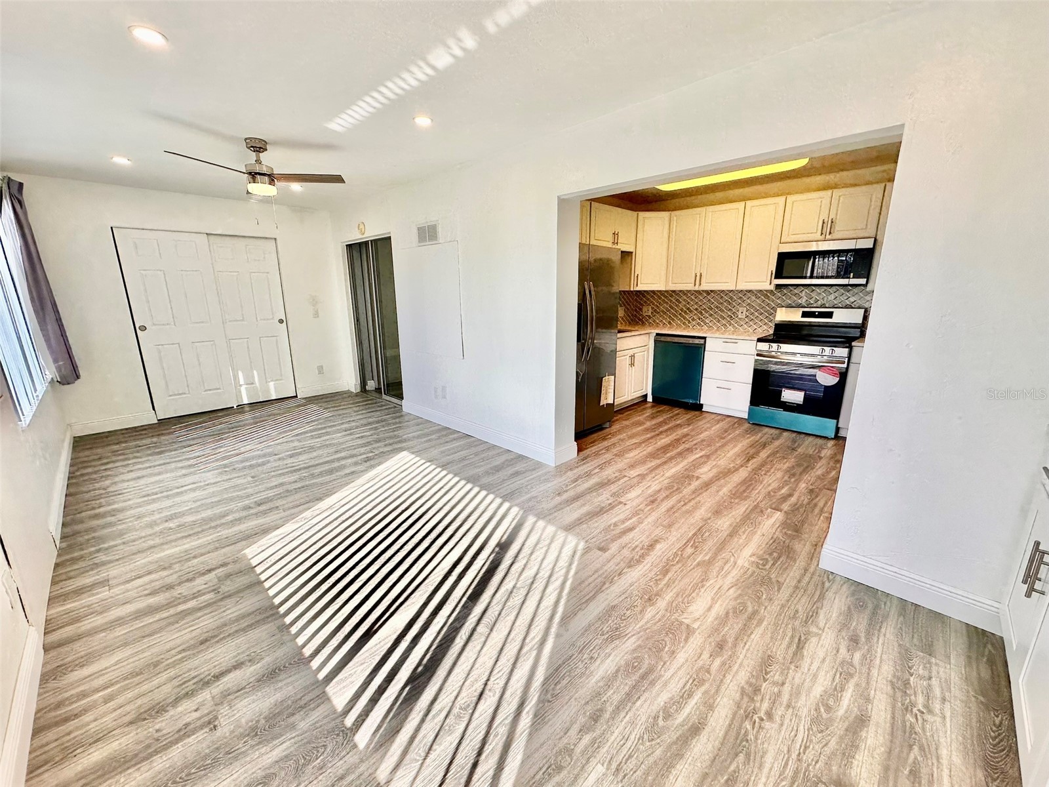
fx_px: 424
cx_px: 524
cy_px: 394
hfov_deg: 102.1
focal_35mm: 14
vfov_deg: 85.7
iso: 40
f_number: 2.2
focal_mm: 2.22
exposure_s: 1/155
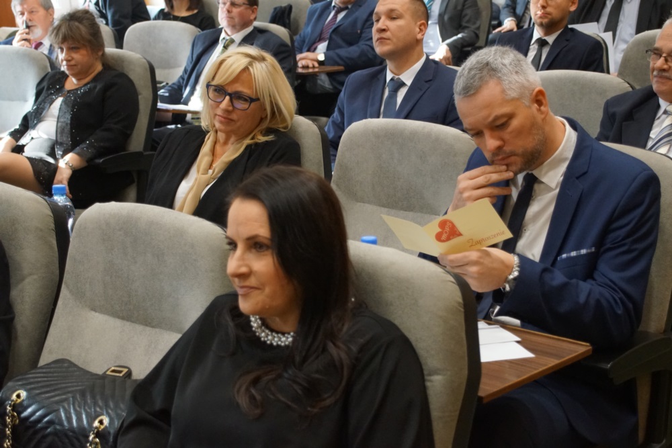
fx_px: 1260
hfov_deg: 29.9
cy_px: 224
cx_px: 336
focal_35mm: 68
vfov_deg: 20.2
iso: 3200
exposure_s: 1/160
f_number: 4.5
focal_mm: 45
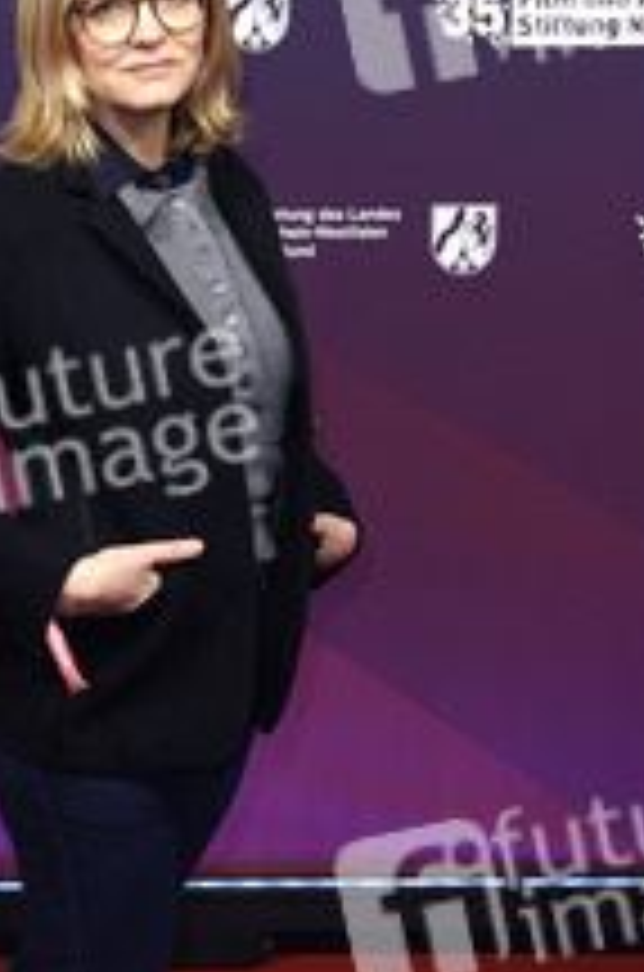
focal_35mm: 102
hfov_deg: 13.3
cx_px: 158
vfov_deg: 20.0
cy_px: 662
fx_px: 2750
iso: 800
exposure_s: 1/200
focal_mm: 55
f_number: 5
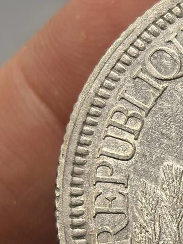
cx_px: 314
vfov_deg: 9.7
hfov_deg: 7.2
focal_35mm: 202
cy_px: 230
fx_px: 1423
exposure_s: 1/100
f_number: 2
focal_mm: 6.98
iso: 200
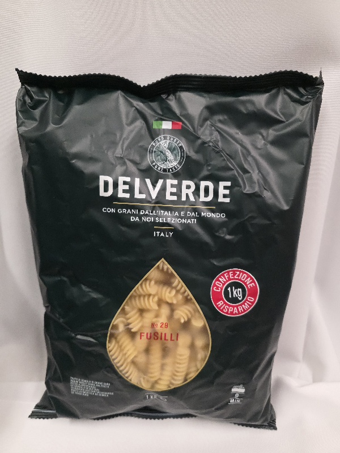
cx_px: 170
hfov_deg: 58.9
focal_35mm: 23
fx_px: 301
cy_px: 226
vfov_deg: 73.9
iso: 1000
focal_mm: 6.3
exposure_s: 1/101
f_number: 1.7
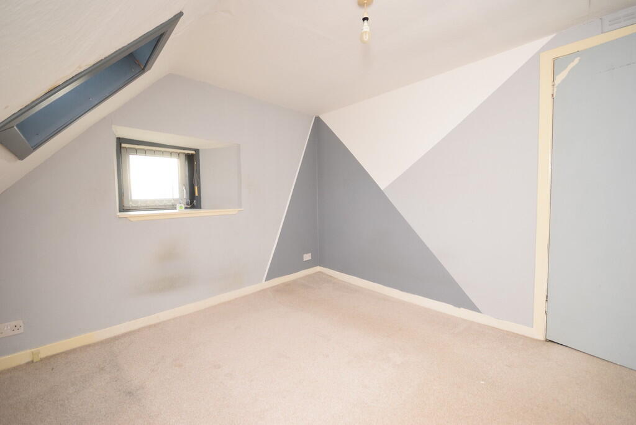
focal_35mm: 15
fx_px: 265
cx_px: 318
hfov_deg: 100.4
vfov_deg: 77.4
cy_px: 212
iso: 800
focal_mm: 10
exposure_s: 1/100
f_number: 5
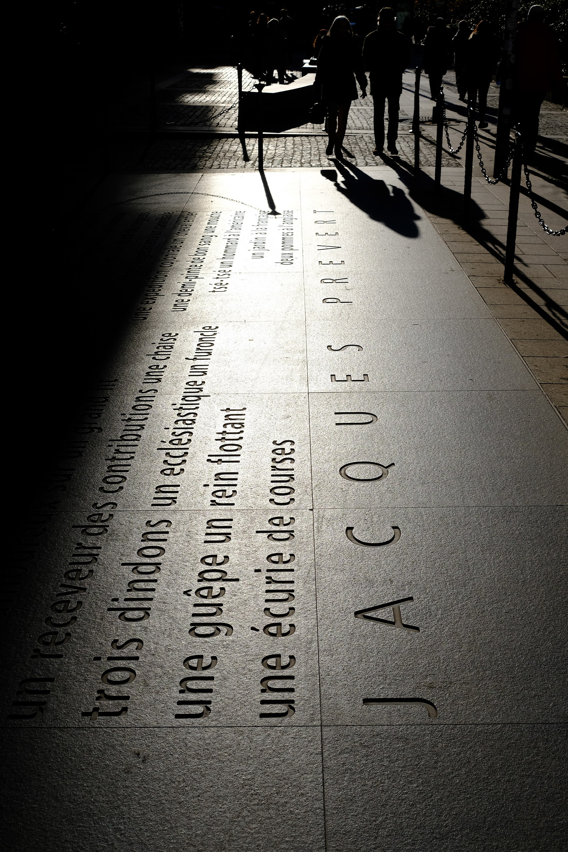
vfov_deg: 47.4
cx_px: 284
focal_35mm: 41
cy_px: 426
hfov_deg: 32.6
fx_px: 970
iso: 200
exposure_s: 1/1300
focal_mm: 27
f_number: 8
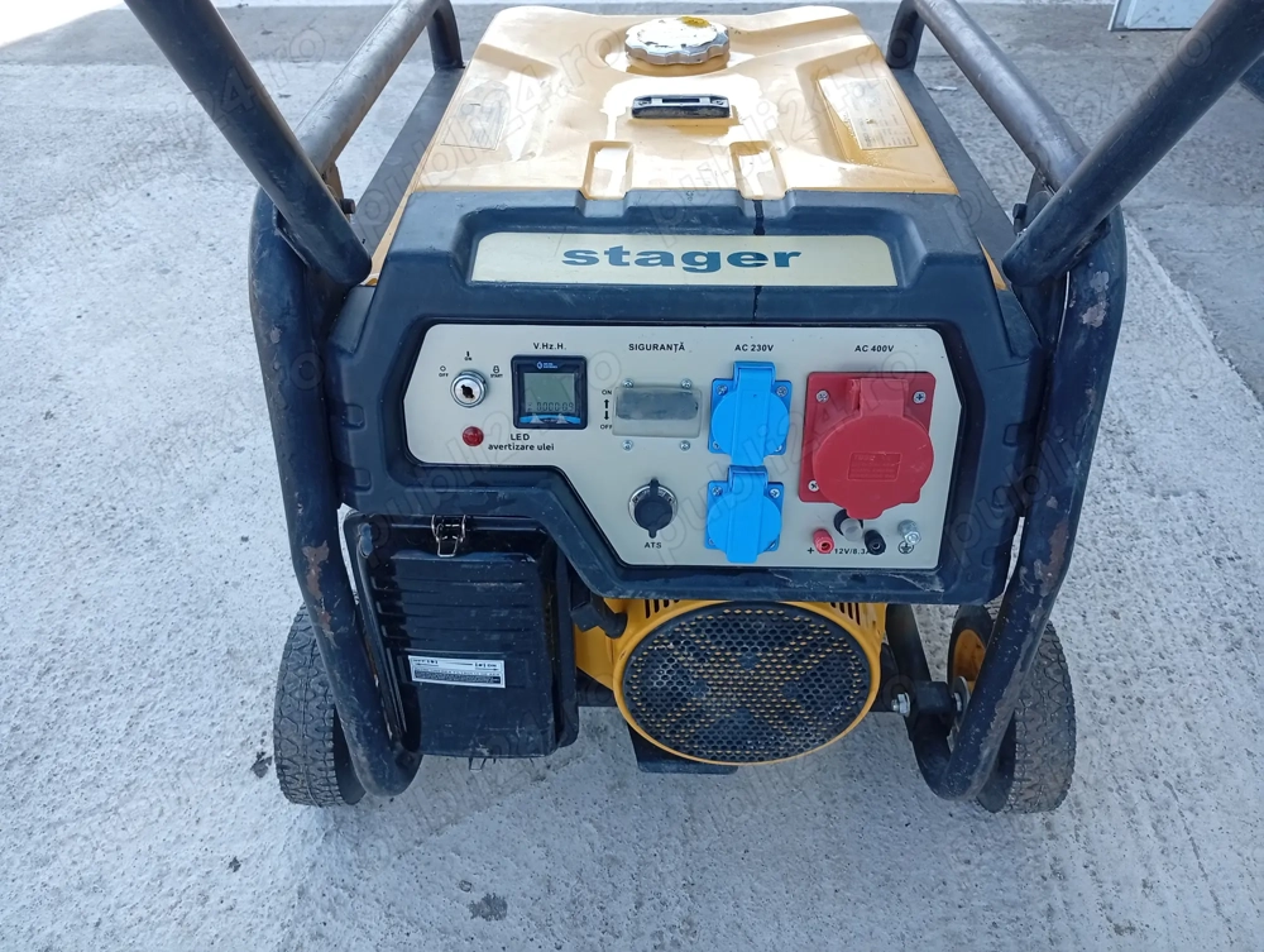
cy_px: 476
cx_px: 632
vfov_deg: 51.5
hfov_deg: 65.2
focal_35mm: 27
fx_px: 987
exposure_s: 1/100
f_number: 1.8
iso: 75
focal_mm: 3.98
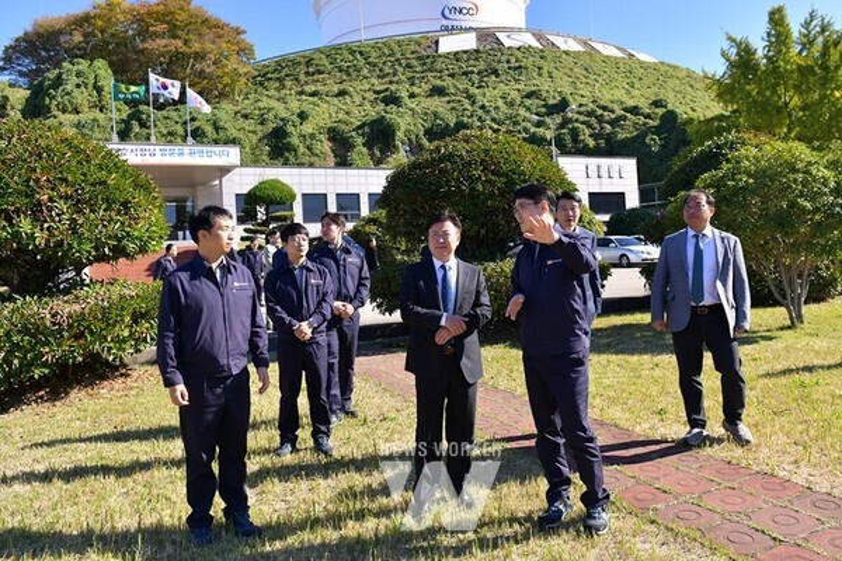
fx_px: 561
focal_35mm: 24
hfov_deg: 73.7
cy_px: 280
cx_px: 421
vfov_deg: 53.1
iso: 100
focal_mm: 24
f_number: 4.5
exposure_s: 1/500
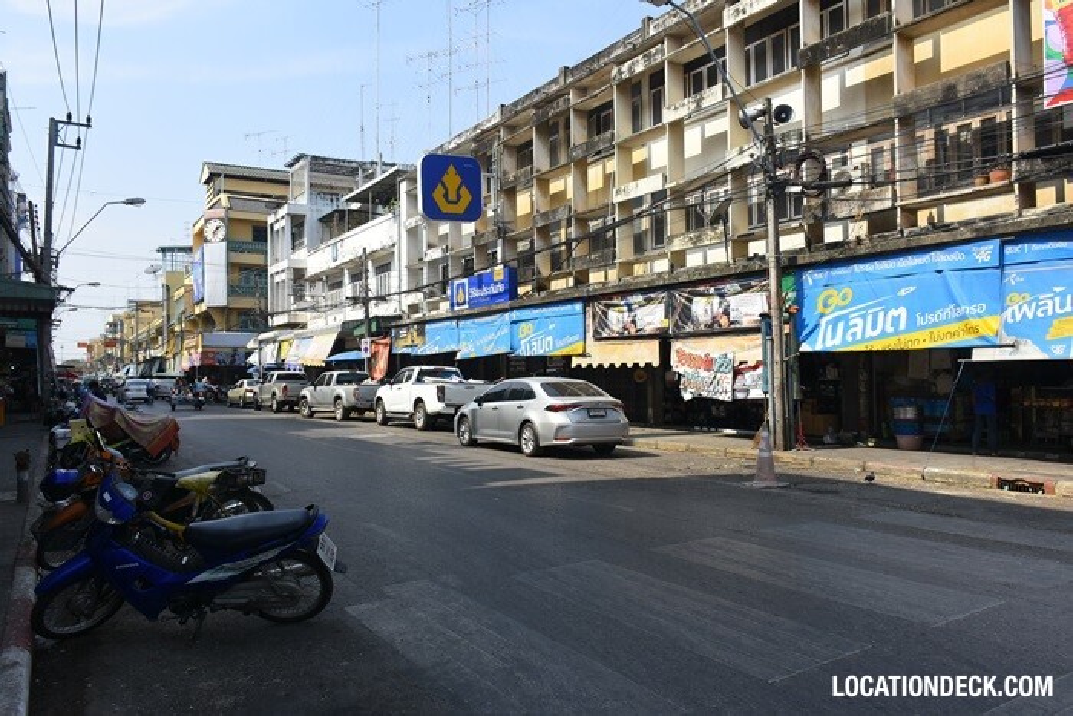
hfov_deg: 67.4
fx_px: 805
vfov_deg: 47.9
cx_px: 536
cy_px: 358
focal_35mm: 27
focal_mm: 18
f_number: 8
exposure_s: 1/500
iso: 250
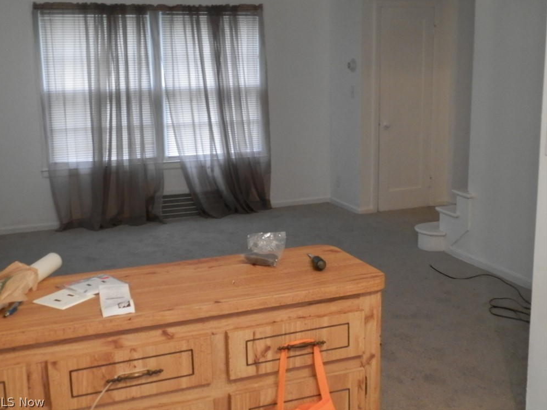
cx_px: 268
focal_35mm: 41
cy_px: 201
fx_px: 648
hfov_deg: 45.8
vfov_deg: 35.1
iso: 400
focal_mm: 7.2
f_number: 3.5
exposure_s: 1/13
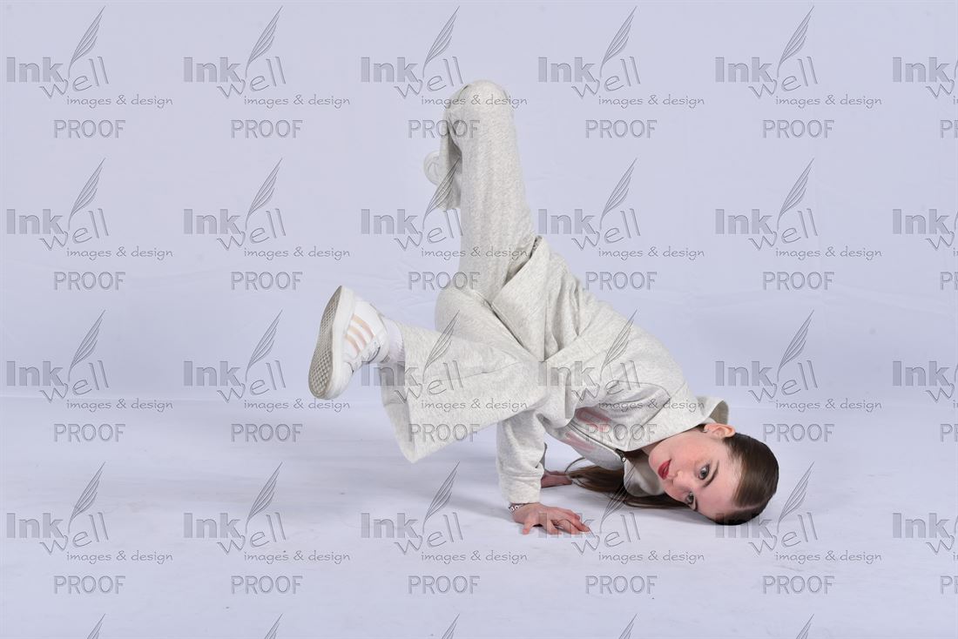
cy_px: 320
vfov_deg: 29.3
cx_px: 479
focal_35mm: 46
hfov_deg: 42.7
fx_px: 1224
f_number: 8
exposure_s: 1/200
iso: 250
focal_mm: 46
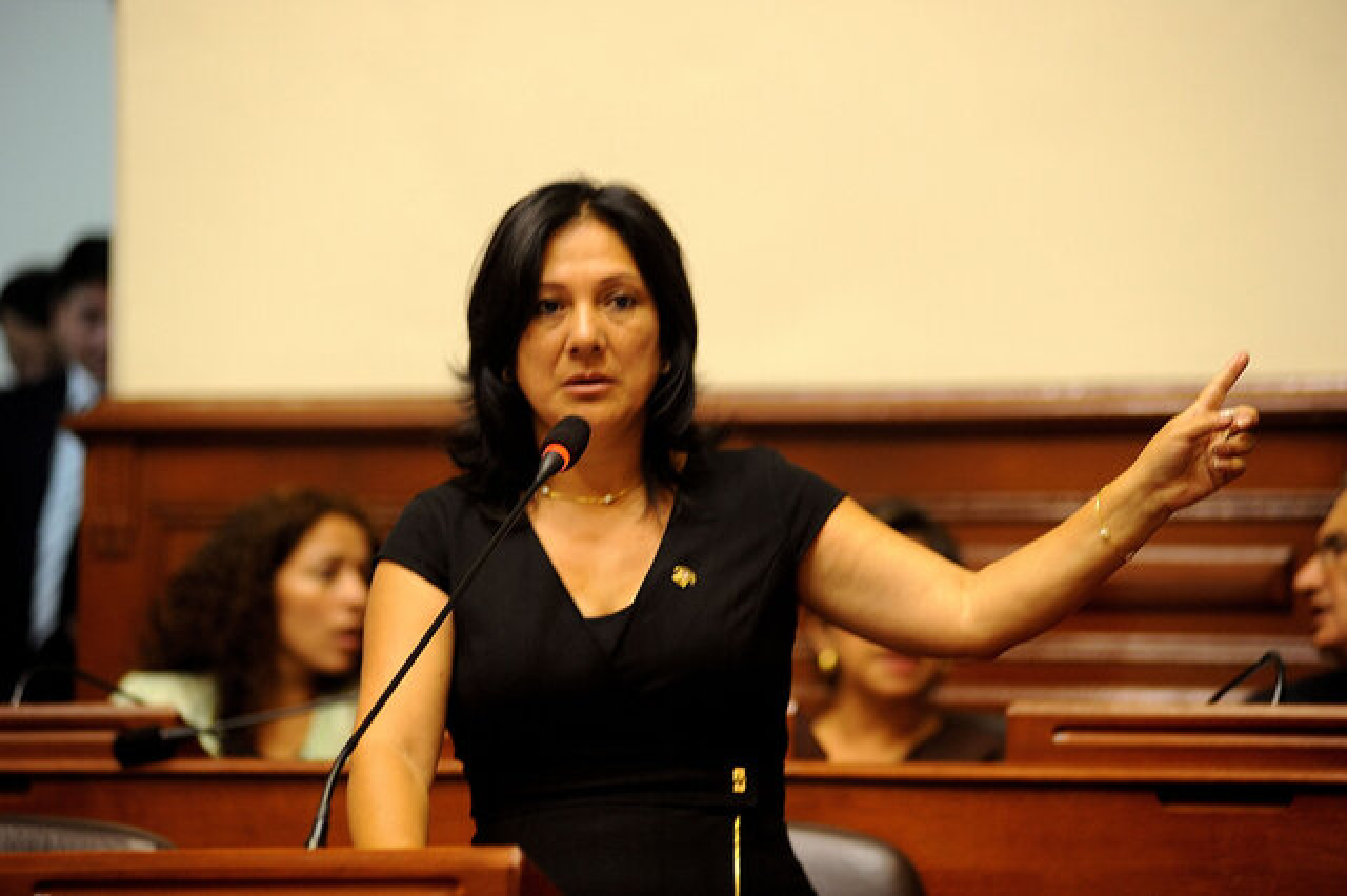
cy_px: 448
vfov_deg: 10.1
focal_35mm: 135
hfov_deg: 15.2
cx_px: 674
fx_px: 5048
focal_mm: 135
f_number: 2.8
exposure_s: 1/30
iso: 1000
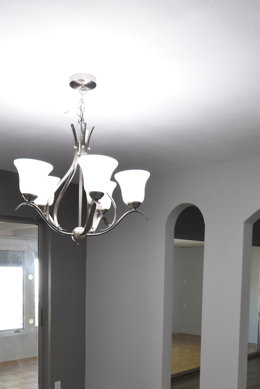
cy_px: 293
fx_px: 401
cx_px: 122
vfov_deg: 49.7
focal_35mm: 37
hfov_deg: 35.9
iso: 800
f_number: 3.5
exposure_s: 1/180
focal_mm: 10
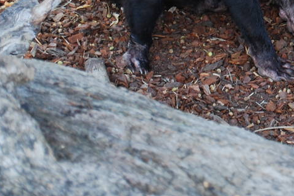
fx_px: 2262
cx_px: 330
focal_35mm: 277
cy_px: -96
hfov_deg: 7.4
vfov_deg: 4.9
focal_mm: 55
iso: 200
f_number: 5.6
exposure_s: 1/40
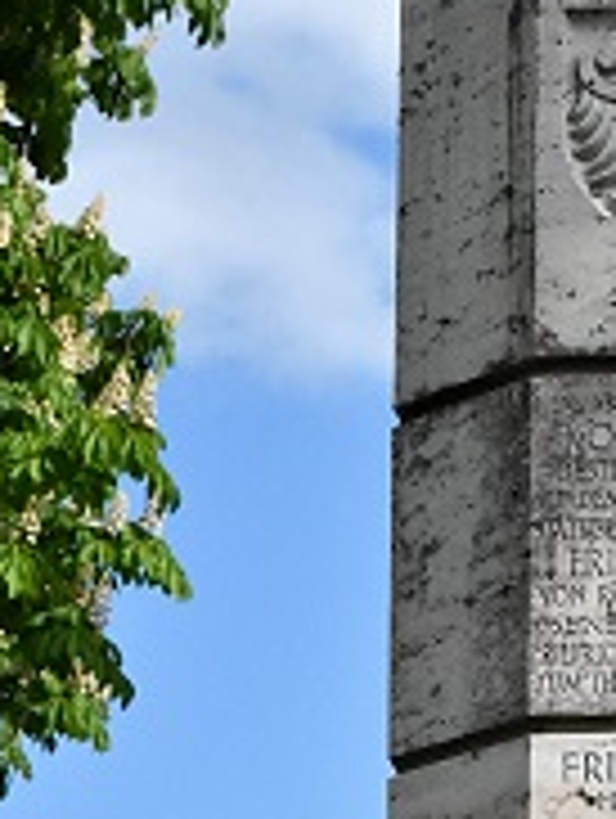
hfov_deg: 5.3
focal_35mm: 280
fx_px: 6628
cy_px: 587
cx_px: 569
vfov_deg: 7.1
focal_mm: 80
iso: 2800
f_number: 11
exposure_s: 1/8000
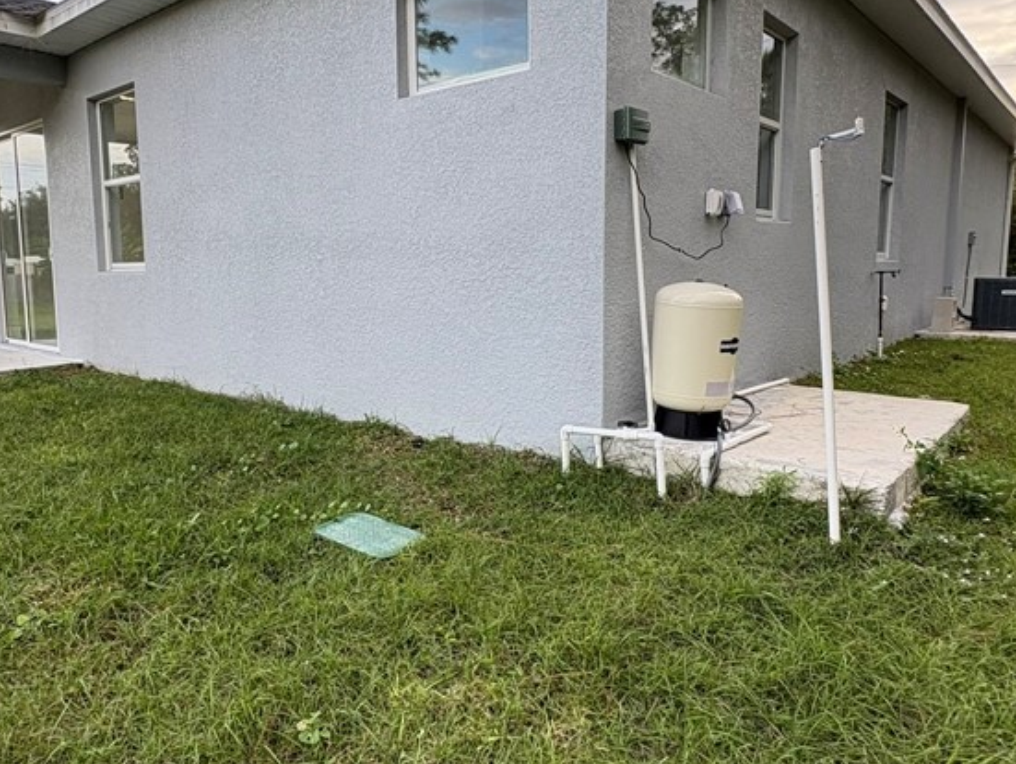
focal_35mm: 26
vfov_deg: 53.1
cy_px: 354
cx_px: 435
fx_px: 764
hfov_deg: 66.9
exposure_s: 1/99
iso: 64
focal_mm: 2.22
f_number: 2.2
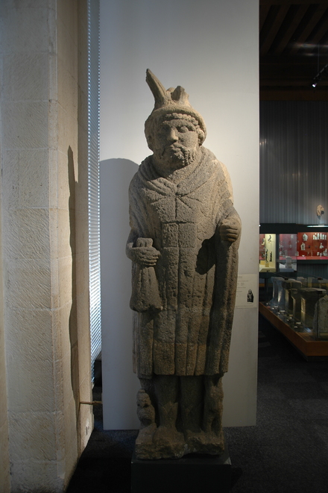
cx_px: 164
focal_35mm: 30
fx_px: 410
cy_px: 246
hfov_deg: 43.6
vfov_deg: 62.0
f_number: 3.8
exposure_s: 1/5
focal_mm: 20
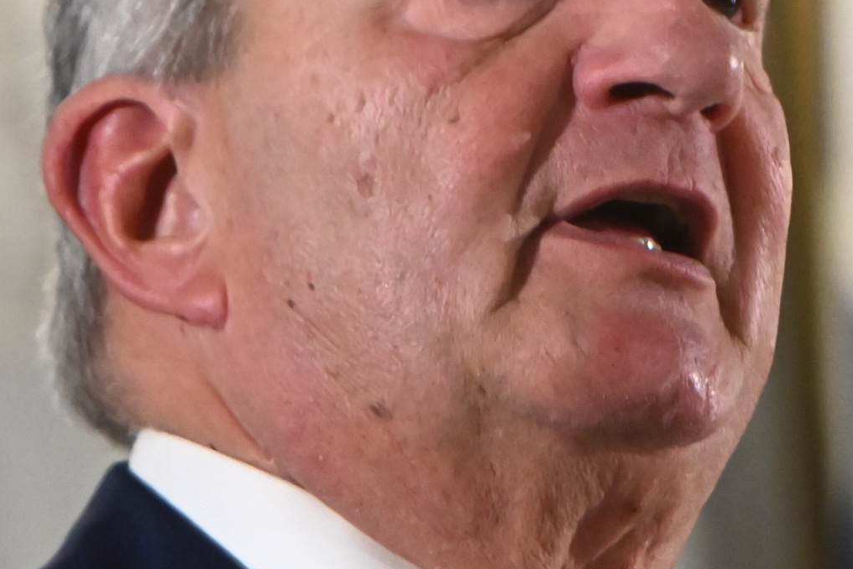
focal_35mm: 680
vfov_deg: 2.0
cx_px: 550
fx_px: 16116
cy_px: 118
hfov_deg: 3.0
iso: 4000
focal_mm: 200
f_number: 4
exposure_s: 1/320
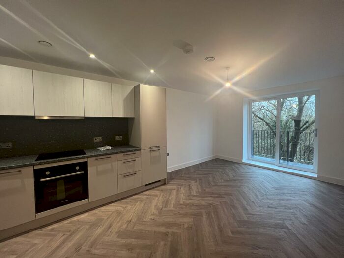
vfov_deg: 89.9
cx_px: 172
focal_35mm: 13
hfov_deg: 106.2
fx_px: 129
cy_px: 129
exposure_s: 1/100
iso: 250
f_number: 1.8
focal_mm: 1.57
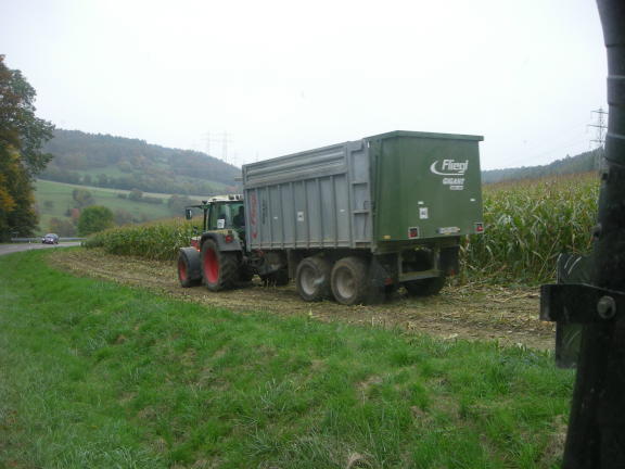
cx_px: 312
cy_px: 234
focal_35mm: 35
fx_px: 632
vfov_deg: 40.7
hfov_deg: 52.6
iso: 80
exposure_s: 1/64.1
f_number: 2.8
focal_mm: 5.7
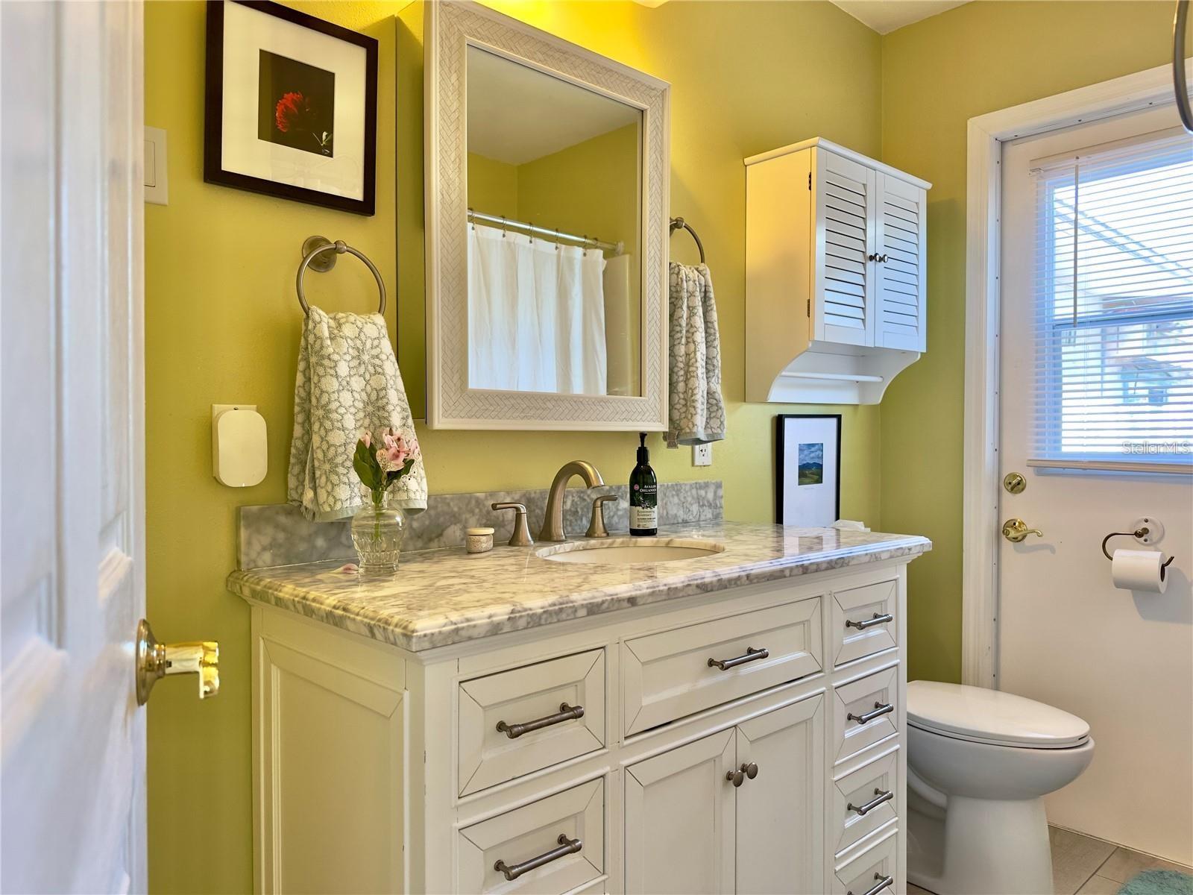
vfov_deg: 56.8
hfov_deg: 71.6
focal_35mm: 24
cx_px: 596
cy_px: 448
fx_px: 827
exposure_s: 1/120
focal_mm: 6.86
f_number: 1.78
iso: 200
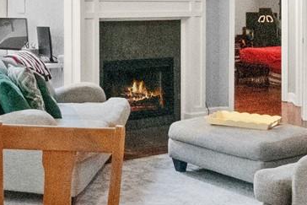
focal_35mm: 64
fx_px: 546
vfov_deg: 21.0
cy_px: 40
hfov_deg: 30.9
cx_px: 78
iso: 12800
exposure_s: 1/40
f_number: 8
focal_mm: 7
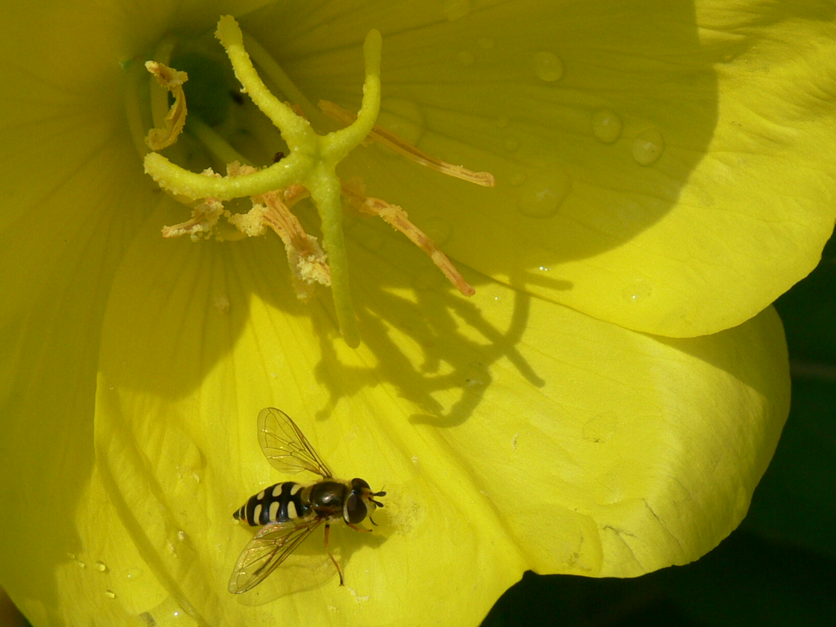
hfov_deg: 19.3
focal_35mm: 102
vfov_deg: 14.5
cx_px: 418
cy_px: 314
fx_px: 2463
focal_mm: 21.7
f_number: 5.6
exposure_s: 1/640
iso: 80
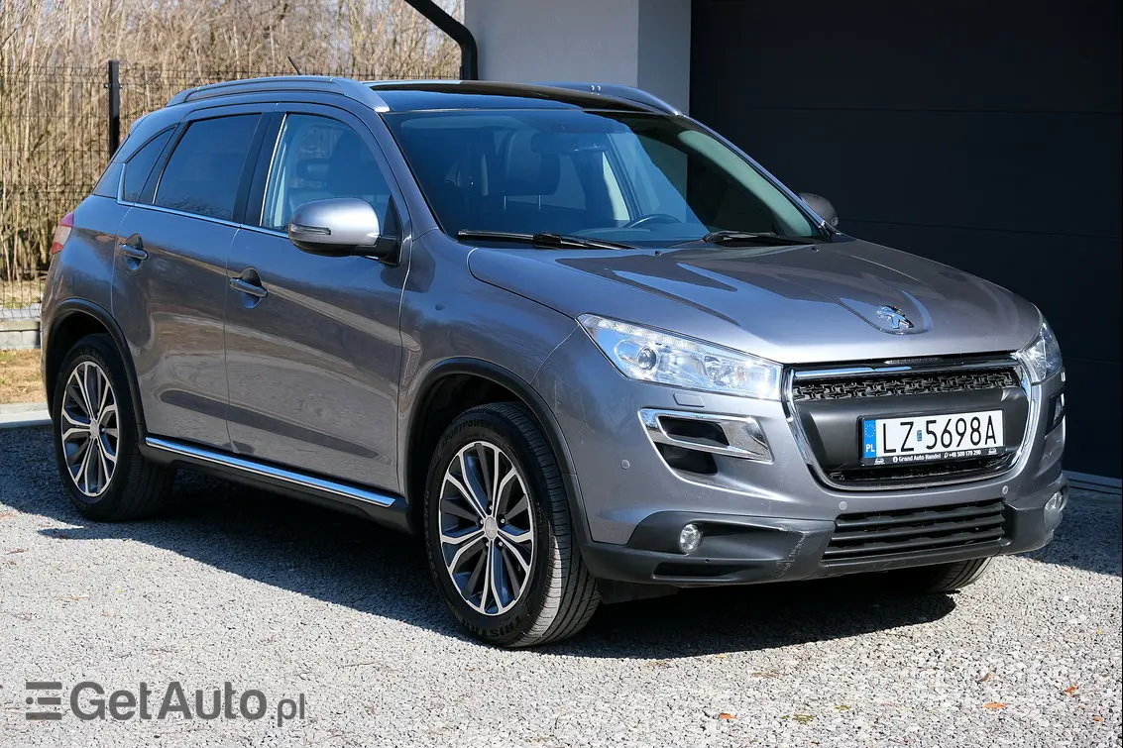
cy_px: 374
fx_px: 2589
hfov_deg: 24.5
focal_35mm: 83
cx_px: 562
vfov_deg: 16.4
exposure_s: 1/500
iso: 320
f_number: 5.6
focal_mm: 55
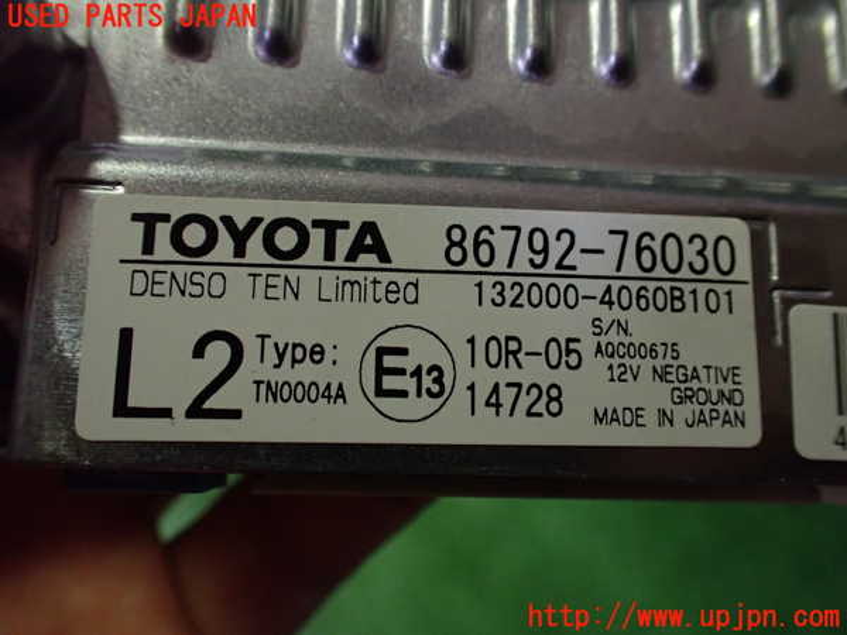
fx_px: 734
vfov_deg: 46.8
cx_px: 424
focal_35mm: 30
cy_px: 318
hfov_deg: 60.0
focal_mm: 5.4
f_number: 2.3
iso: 800
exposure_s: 1/80
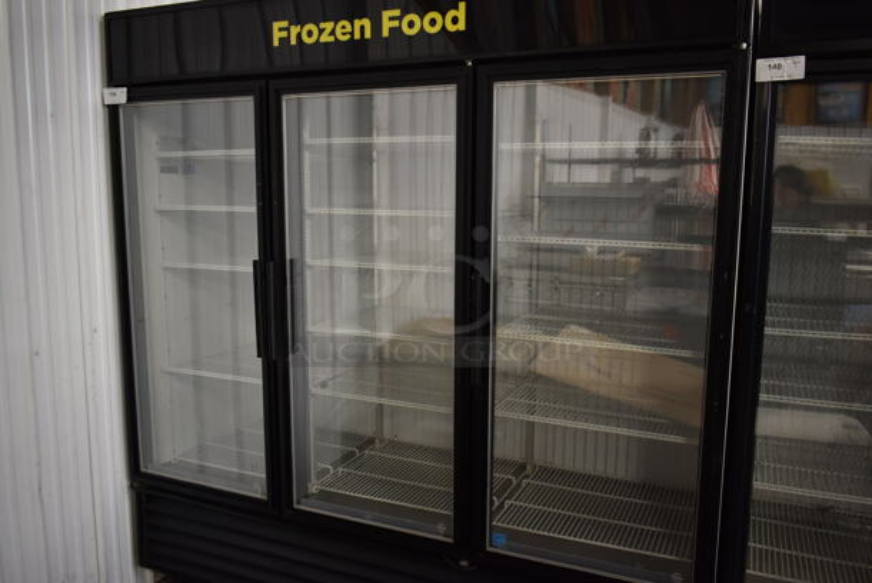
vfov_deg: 43.7
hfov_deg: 61.9
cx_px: 436
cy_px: 292
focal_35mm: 30
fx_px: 727
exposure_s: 1/30
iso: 640
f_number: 3.5
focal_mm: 20
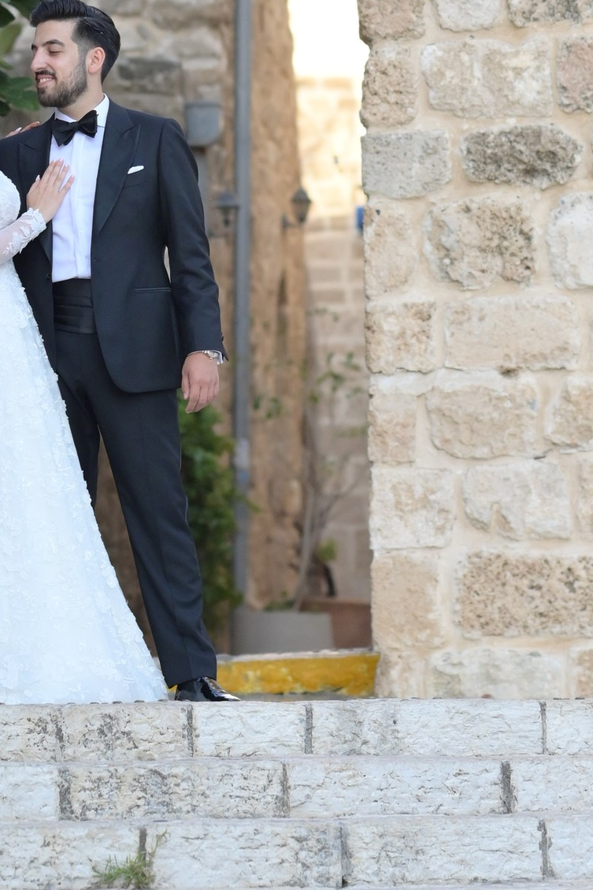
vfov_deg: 7.1
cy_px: -69
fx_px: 7138
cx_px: 259
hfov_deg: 4.8
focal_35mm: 289
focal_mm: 85
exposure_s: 1/2500
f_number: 2.5
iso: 640
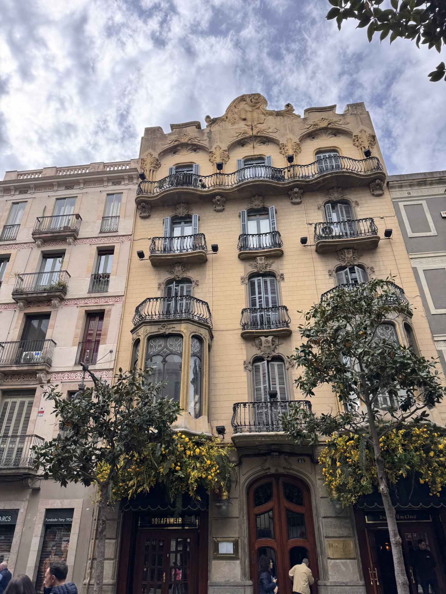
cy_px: 297
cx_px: 223
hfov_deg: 56.8
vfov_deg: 71.6
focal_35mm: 24
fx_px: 412
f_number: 1.78
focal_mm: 6.76
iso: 80
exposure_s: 1/1923
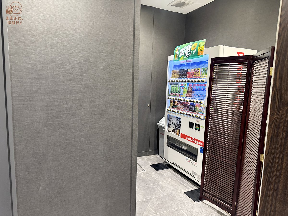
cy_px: 108
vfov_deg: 56.8
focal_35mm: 24
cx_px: 144
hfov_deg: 71.6
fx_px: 200
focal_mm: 6.76
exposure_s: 1/60
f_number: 1.78
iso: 500
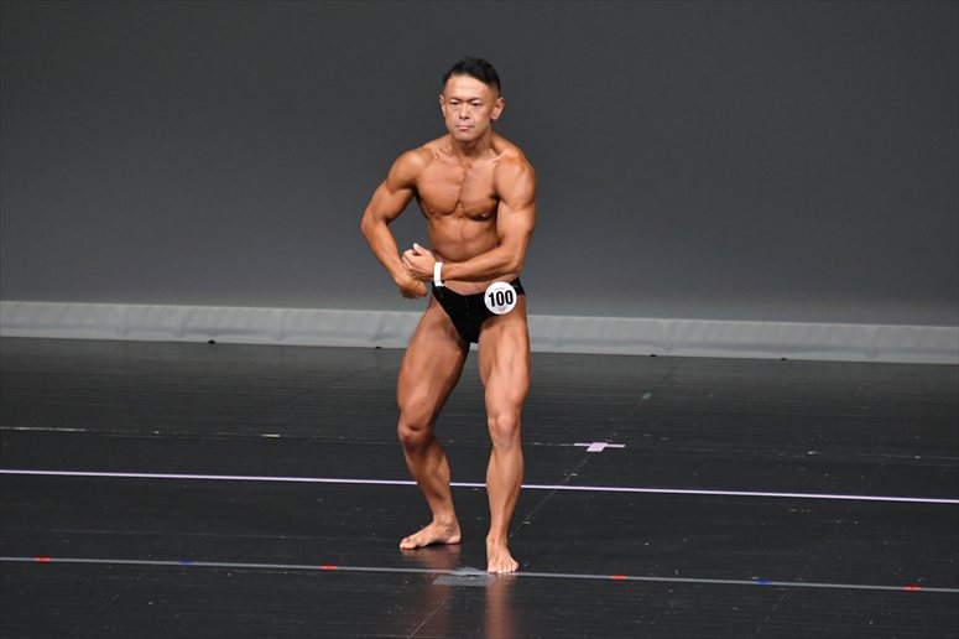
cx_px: 480
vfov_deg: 3.7
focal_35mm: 375
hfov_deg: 5.5
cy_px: 320
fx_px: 9985
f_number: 5.6
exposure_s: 1/400
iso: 4000
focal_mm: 250
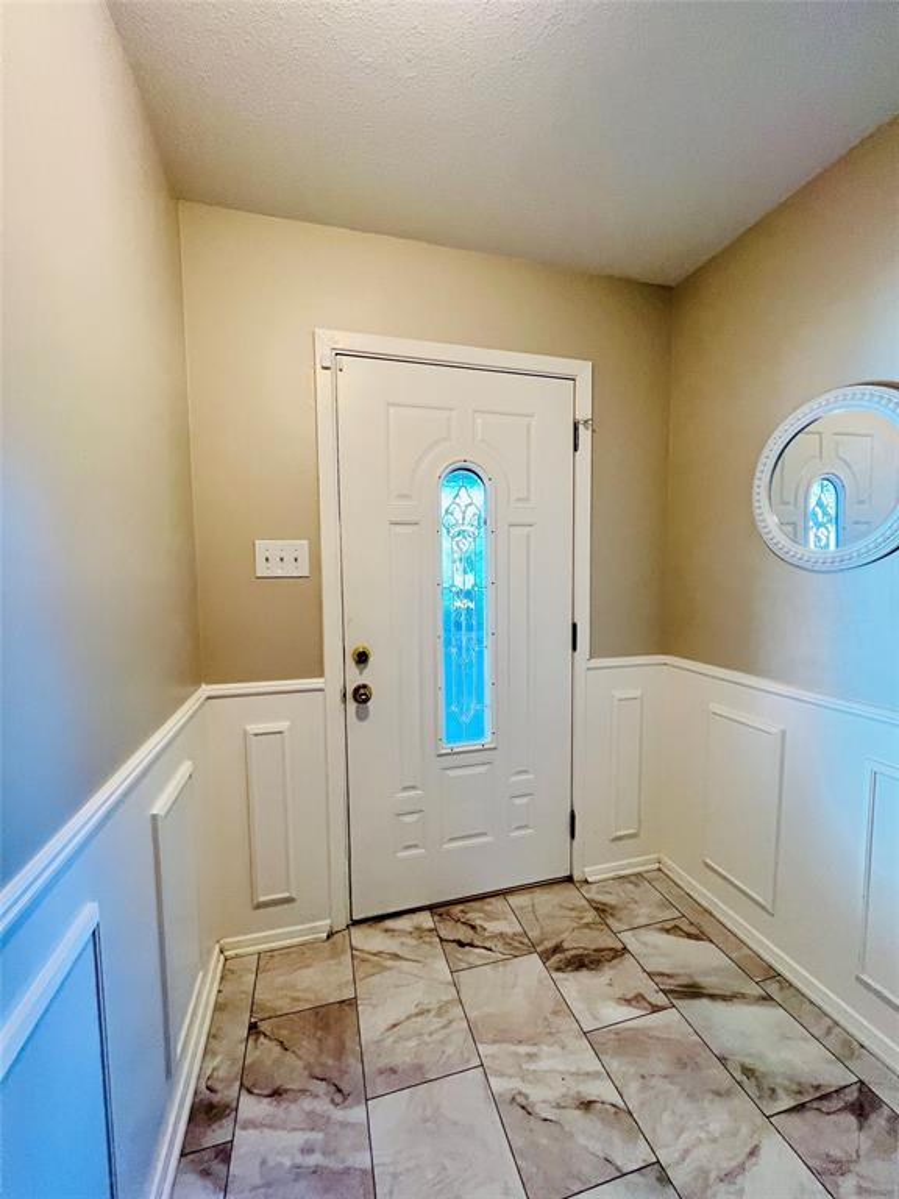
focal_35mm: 13
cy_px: 600
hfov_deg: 89.9
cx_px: 450
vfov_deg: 106.2
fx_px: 450
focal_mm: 1.57
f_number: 1.8
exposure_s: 1/60
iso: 200
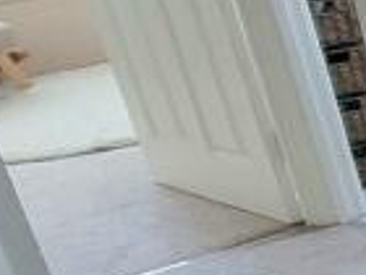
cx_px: 1216
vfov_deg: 15.5
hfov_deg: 10.2
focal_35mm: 95
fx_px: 1004
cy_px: 79
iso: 160
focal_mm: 2.2
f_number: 2.2
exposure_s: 1/60.2
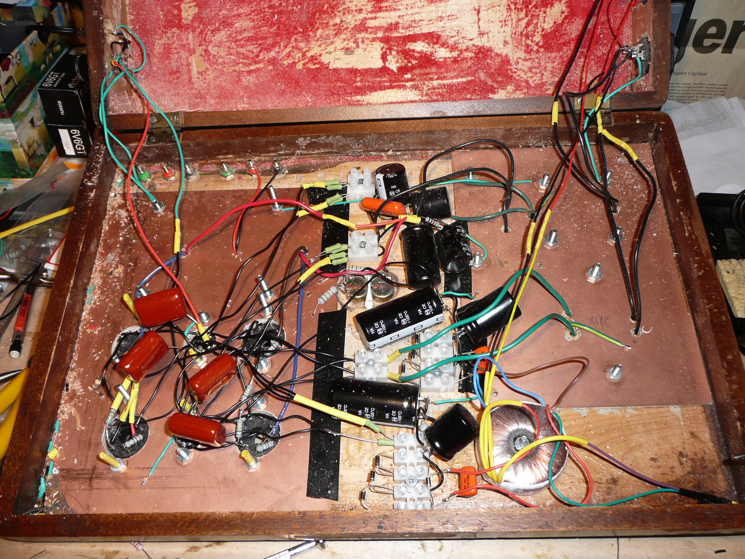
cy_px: 280
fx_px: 646
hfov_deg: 60.0
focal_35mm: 30
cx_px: 372
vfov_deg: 46.8
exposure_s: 1/30
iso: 100
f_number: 3.4
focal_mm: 4.9
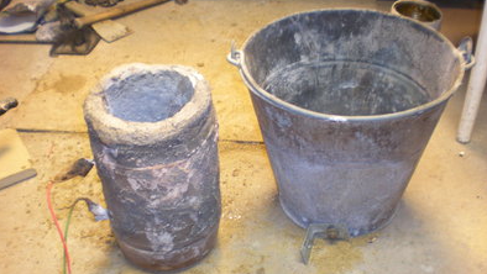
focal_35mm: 42
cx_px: 244
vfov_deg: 28.3
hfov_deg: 48.3
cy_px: 157
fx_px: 543
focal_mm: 6.3
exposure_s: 1/8
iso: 208
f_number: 3.1
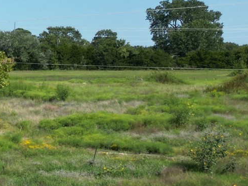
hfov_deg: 16.6
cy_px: 169
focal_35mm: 94
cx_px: -225
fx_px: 674
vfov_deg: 15.5
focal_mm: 6.72
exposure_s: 1/2500
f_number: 1.7
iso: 100
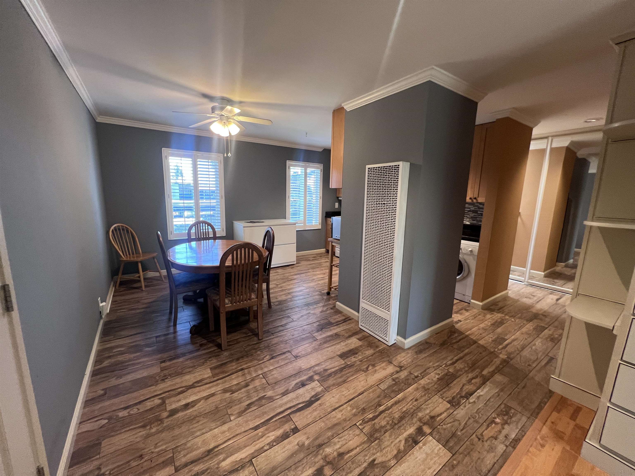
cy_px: 238
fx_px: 238
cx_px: 318
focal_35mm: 13
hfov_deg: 106.2
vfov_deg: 89.9
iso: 160
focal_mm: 1.57
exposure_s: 1/60
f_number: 1.8
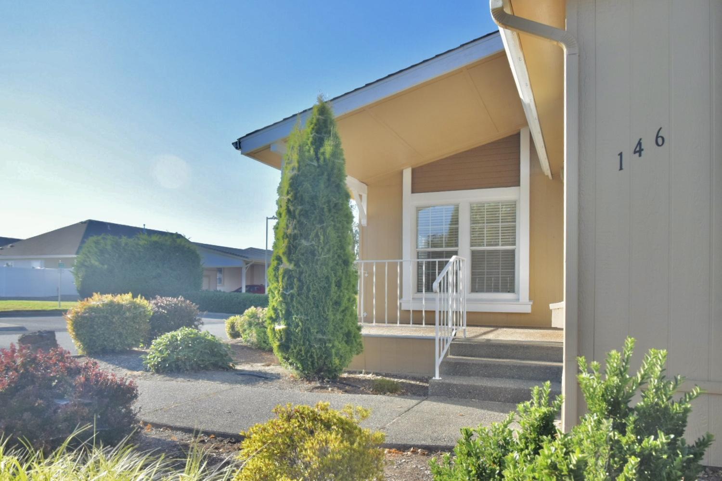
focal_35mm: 24
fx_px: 481
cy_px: 240
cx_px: 361
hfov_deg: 73.7
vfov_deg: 53.1
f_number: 5.6
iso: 1600
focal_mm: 16
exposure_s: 1/4000
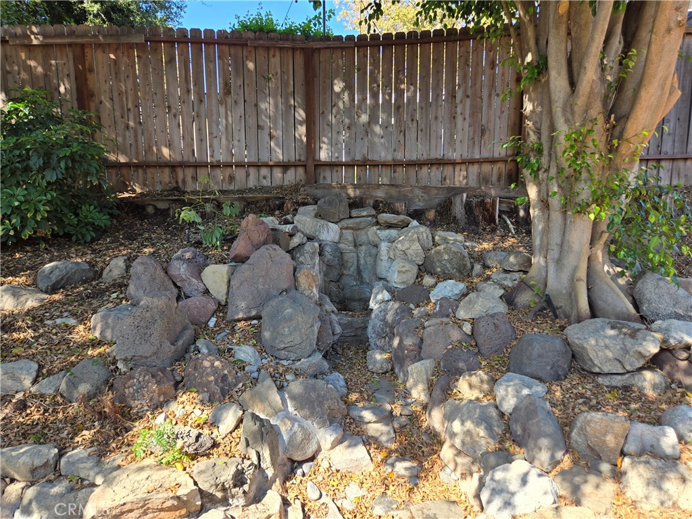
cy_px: 260
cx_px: 346
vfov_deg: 58.9
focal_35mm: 23
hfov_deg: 73.9
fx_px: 460
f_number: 1.8
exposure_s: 1/334
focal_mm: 5.4
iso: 25
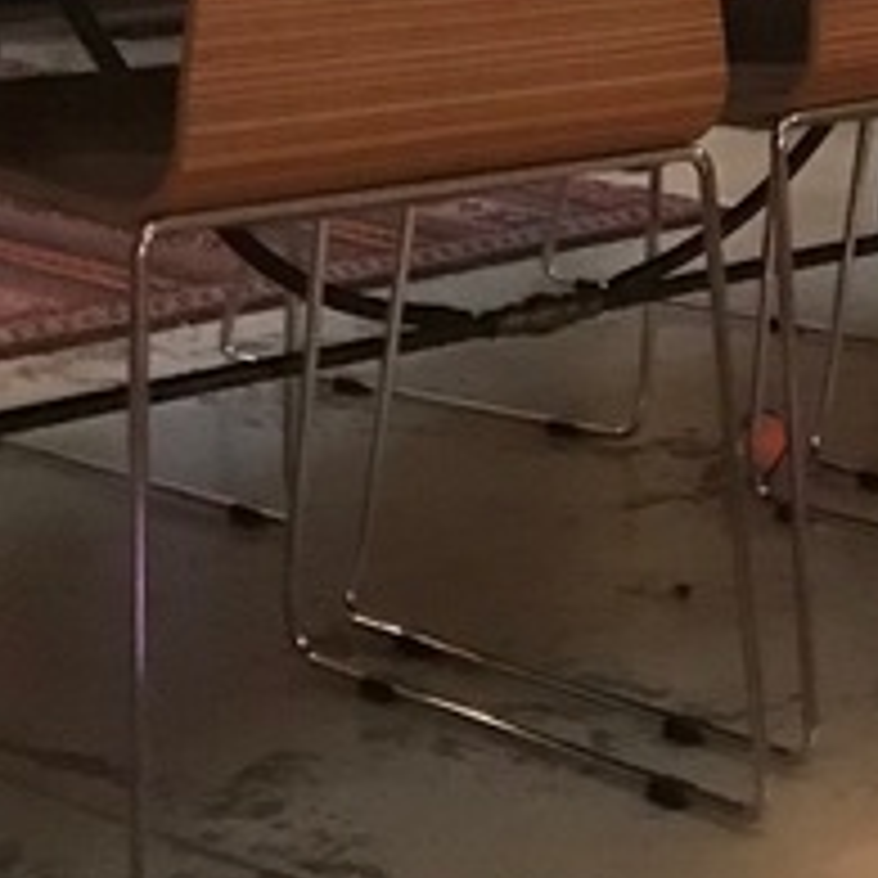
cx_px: 1504
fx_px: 3730
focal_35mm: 130
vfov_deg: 12.4
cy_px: -644
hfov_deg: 12.4
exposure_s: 1/5
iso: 100
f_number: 1.8
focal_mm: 3.99
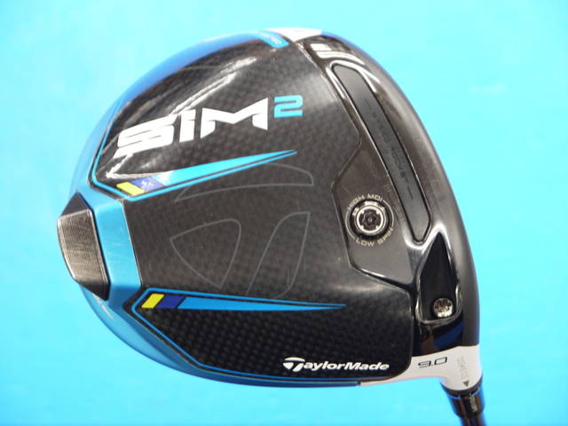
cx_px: 284
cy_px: 213
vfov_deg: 17.6
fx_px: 1378
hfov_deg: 23.3
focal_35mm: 84
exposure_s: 1/40
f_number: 5.6
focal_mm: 42
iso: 800
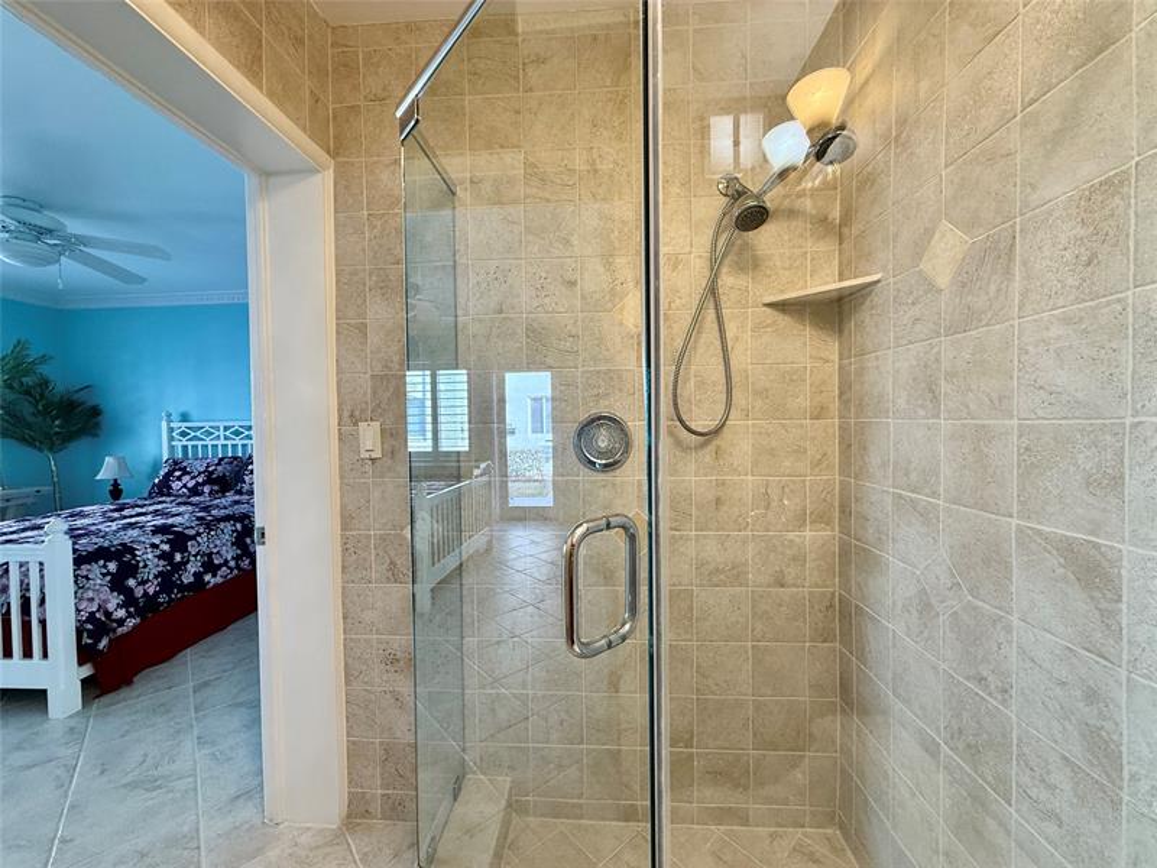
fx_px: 468
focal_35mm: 14
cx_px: 578
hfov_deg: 102.1
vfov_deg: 85.7
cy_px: 434
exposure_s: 1/120
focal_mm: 2.22
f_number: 2.2
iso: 200
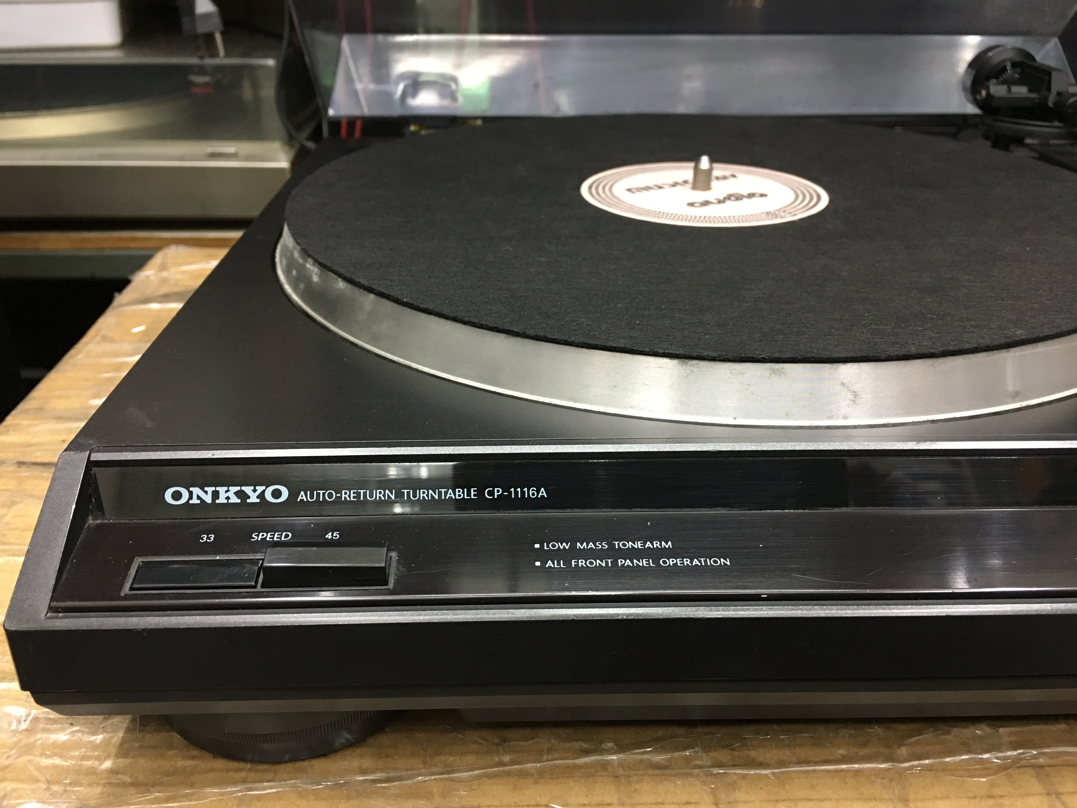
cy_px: 404
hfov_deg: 61.7
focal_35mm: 29
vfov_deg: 48.2
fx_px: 902
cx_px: 538
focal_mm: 4.15
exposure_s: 1/10
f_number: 2.2
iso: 100
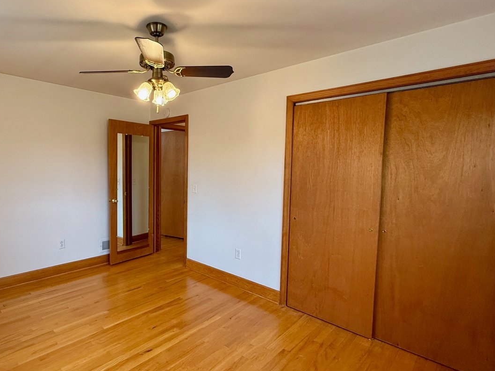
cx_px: 197
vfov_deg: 66.0
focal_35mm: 20
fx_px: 286
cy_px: 185
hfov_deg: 80.7
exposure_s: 1/120
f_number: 2.2
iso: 320
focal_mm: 2.22
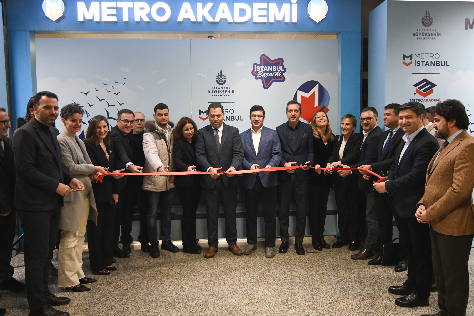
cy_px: 158
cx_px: 237
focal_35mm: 28
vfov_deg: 46.4
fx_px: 369
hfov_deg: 65.5
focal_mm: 19
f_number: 4
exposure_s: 1/100
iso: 3200
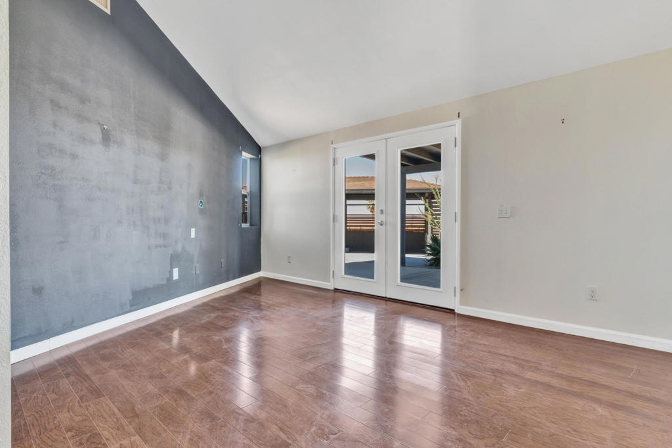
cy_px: 224
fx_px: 336
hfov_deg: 90.0
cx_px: 336
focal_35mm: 18
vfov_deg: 67.3
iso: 100
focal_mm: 18
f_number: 11
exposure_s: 1/10
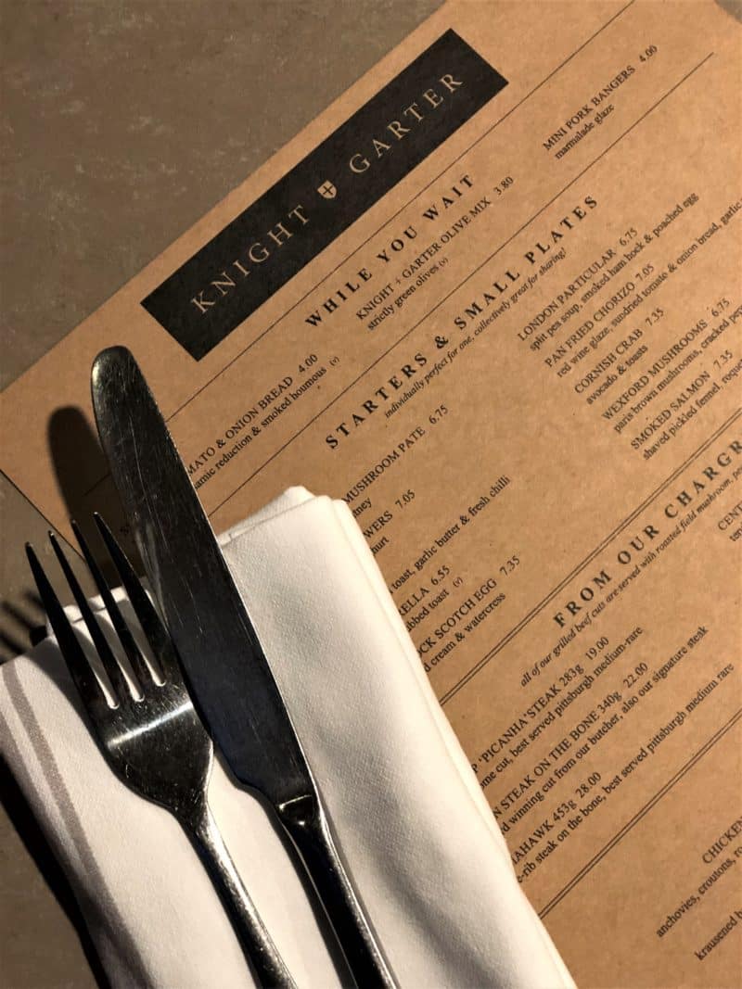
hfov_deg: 25.7
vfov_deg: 33.8
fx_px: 1629
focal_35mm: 57
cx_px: 371
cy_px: 494
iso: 400
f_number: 2.8
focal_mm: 6.6
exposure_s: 1/33
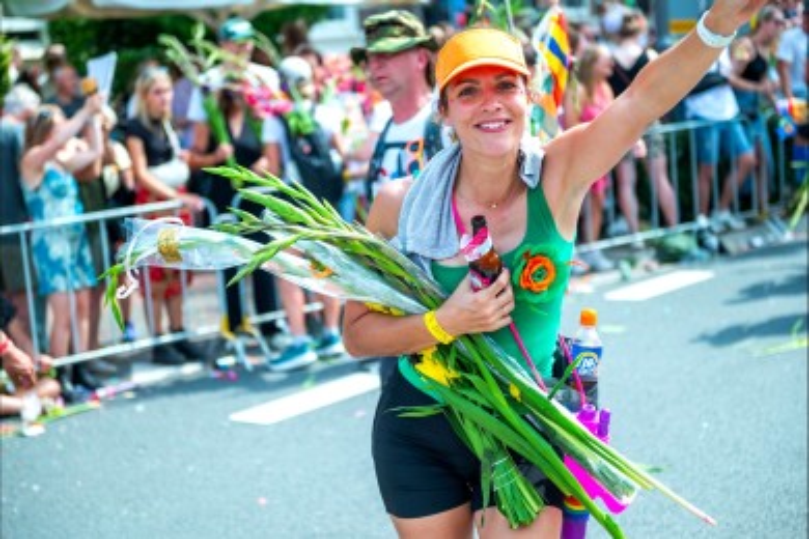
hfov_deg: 28.8
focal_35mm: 70
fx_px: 1573
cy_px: 270
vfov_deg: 19.5
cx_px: 404
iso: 110
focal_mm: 70
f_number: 2.8
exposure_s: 1/1250
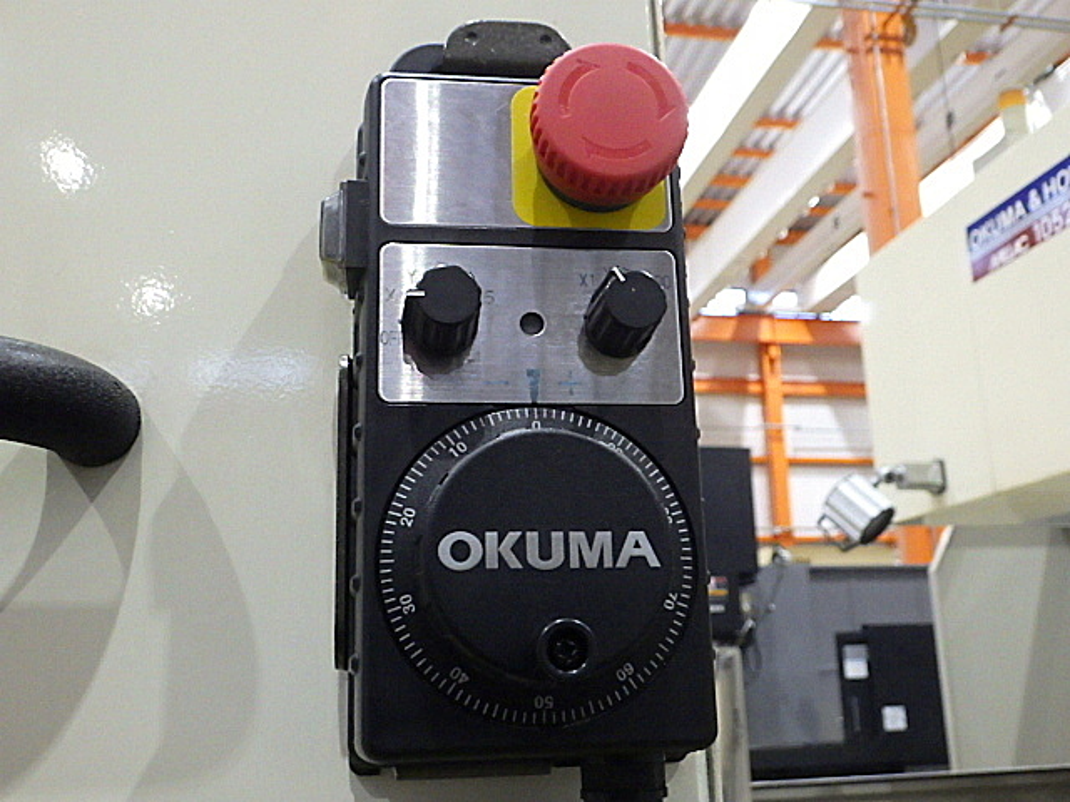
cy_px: 401
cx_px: 535
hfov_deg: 54.0
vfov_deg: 41.8
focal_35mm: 34
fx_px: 1051
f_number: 3.8
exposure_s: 1/45
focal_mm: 6.1
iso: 1600
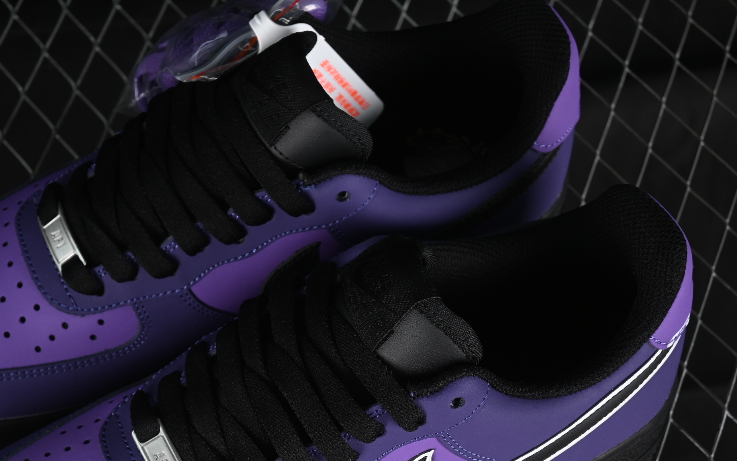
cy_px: 333
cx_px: 266
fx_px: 2310
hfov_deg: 18.1
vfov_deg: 11.4
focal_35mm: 115
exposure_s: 1/40
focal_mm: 50
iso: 160
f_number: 6.3
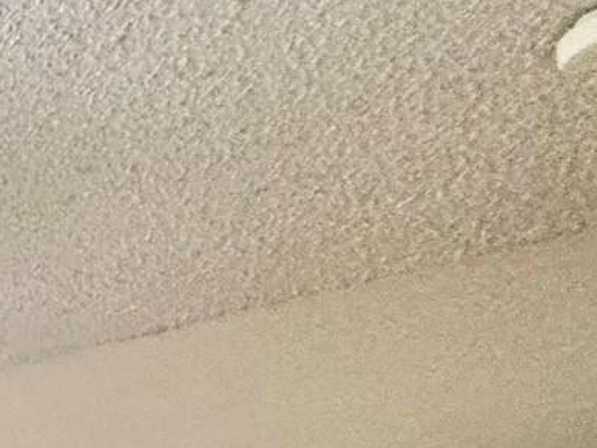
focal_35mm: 73
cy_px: 1101
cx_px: -844
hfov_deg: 15.0
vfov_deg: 13.7
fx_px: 1259
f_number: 2.2
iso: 200
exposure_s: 1/120
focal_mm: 2.22
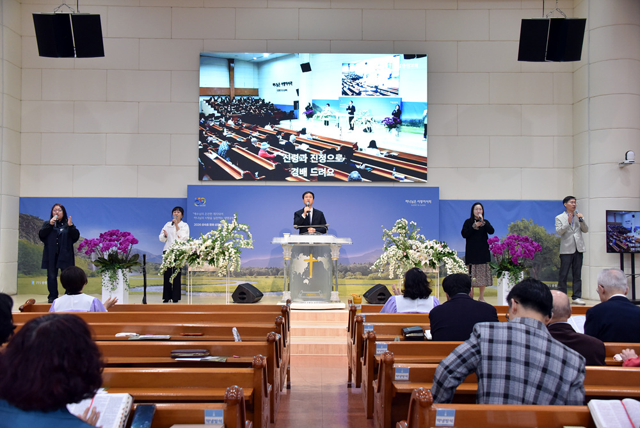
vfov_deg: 36.9
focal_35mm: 36
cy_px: 214
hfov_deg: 53.1
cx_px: 320
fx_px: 640
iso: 2200
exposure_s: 1/125
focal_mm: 36
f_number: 5.6
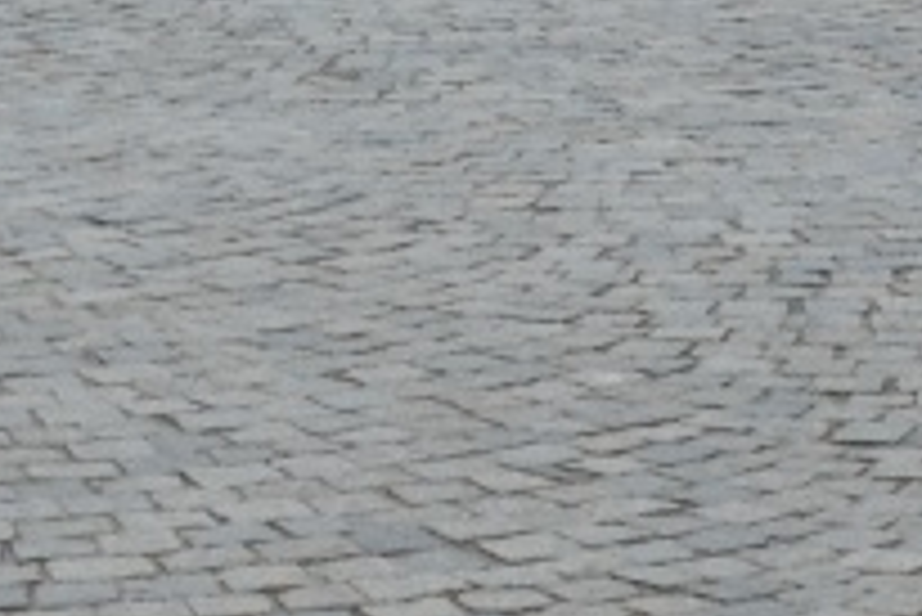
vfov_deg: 5.9
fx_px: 5843
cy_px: -603
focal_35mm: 228
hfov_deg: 9.0
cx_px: 180
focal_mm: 26
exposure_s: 1/200
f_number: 7.1
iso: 320
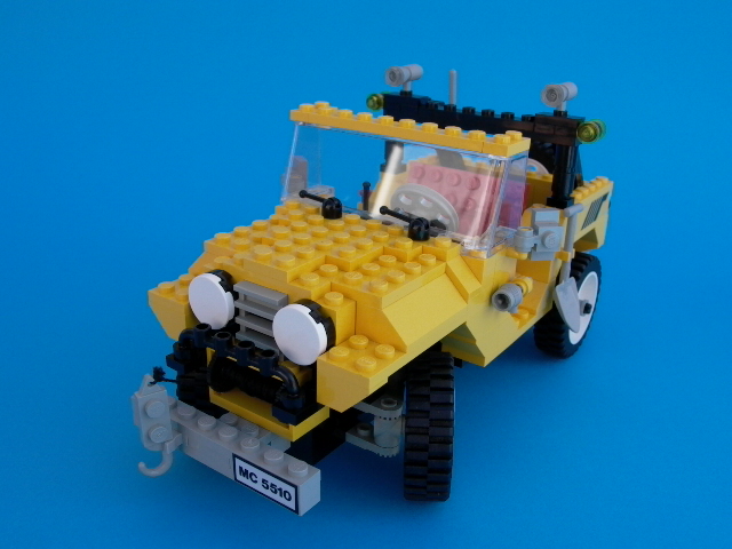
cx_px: 366
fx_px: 698
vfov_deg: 42.9
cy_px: 274
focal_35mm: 33
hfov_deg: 55.4
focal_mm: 7.13
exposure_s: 1/356
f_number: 4.03
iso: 100
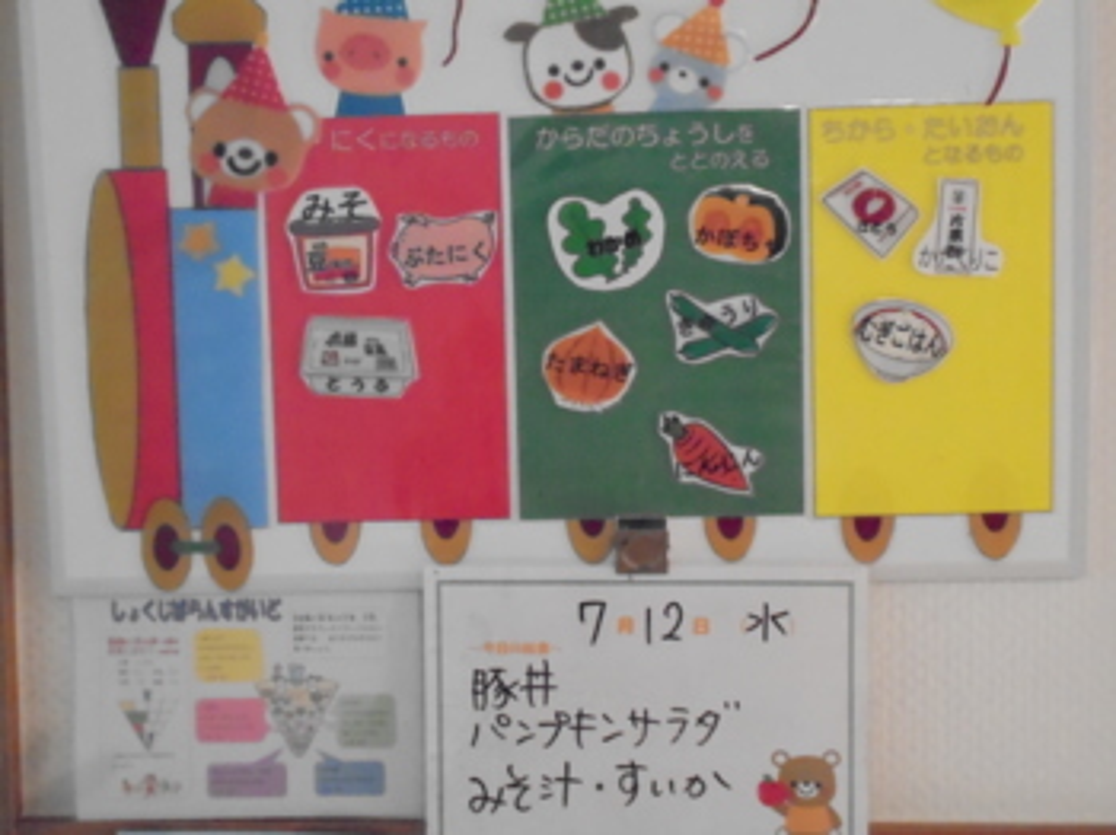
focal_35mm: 43
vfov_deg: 33.6
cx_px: 558
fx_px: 1385
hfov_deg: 43.9
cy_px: 418
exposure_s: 1/60
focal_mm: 7.8
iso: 1250
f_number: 4.5
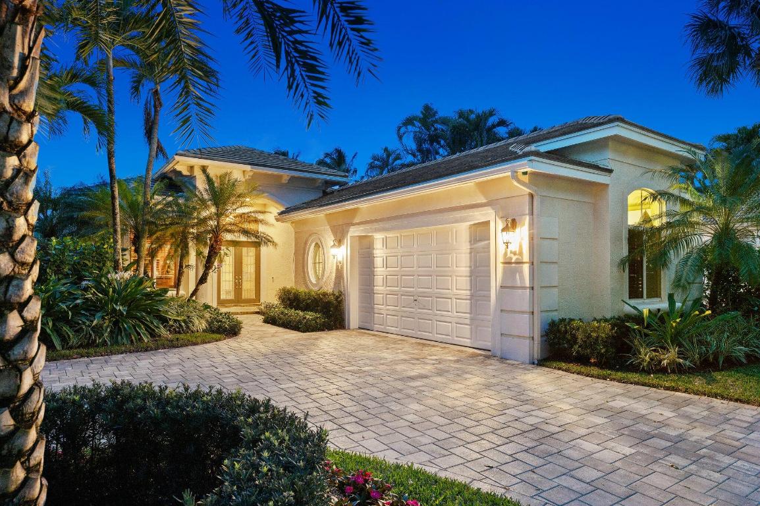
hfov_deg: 78.6
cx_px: 380
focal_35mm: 22
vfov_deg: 57.2
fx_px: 464
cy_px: 253
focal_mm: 22
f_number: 8
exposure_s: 1.3
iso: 200
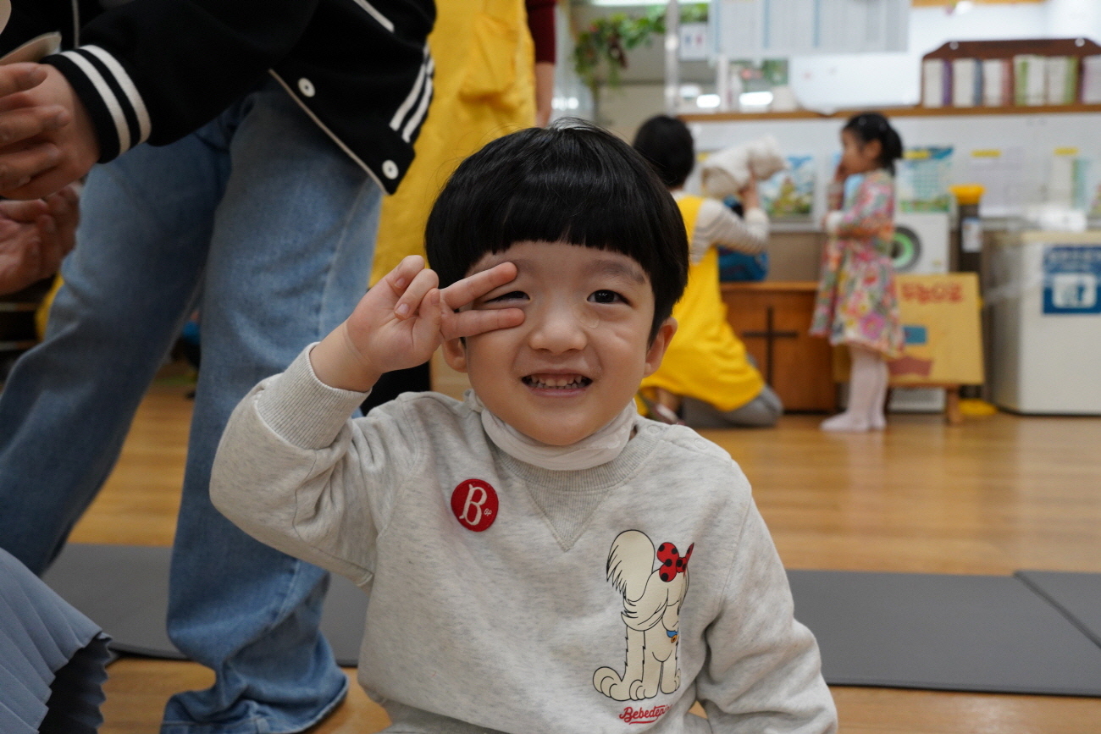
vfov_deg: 41.1
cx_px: 550
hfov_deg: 58.7
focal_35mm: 32
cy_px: 367
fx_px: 979
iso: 2500
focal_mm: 32
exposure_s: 1/160
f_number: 5.6
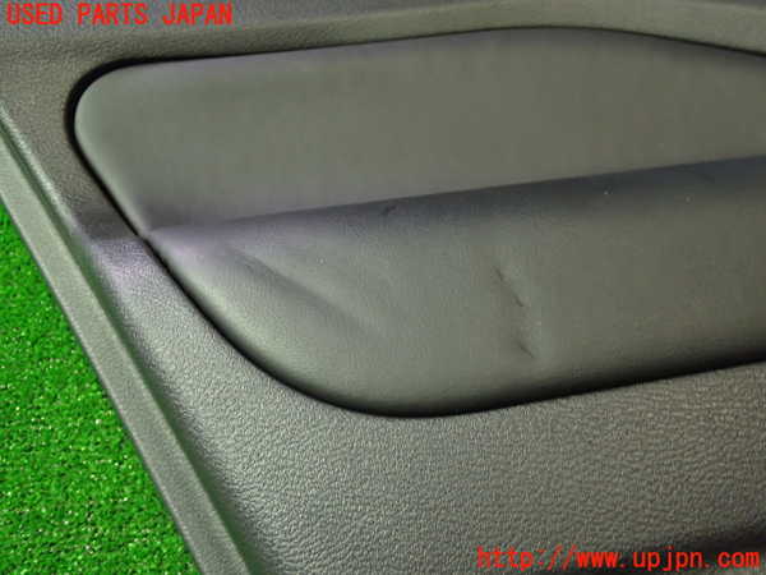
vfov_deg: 39.7
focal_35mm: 36
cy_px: 288
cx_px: 383
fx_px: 797
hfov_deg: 51.4
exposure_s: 1/20
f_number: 2.5
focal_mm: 6.37
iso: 800
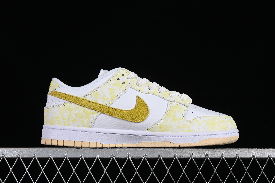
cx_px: 138
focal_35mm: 75
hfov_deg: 27.0
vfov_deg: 18.2
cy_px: 92
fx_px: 573
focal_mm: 50
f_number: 8
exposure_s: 1/80
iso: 160
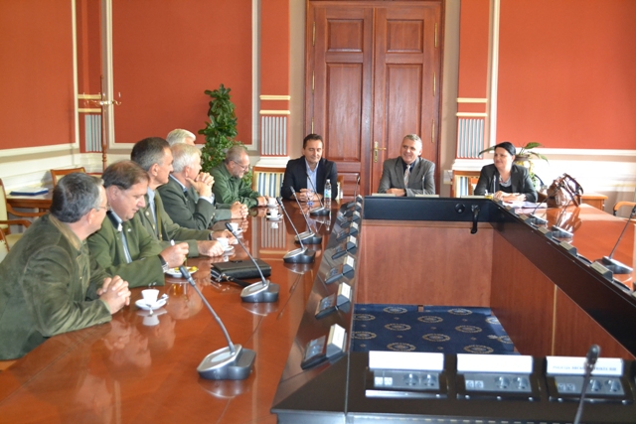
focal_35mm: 42
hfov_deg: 46.4
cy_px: 212
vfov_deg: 31.9
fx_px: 742
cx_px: 318
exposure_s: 1/60
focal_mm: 28
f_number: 4.5
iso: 2800
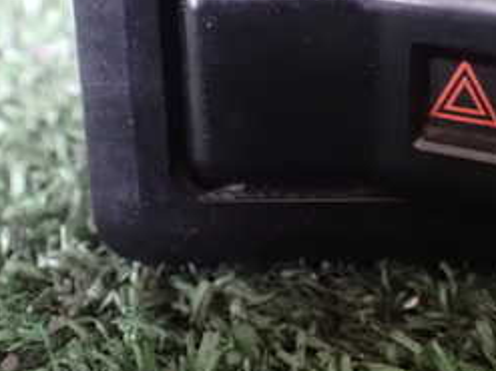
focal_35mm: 73
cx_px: 371
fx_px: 1045
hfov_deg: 26.4
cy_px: 34
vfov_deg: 19.8
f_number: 2.3
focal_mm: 5.4
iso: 1600
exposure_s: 1/25
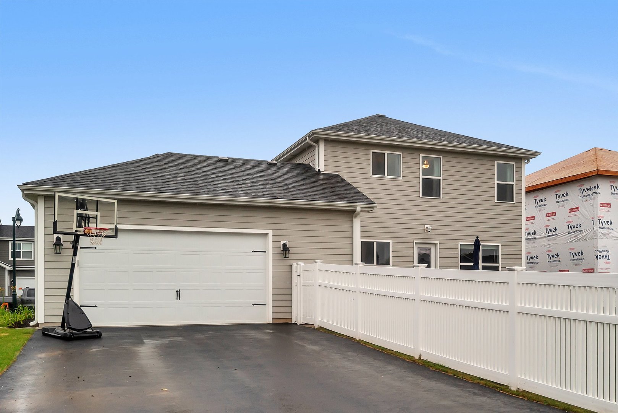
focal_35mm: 32
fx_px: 549
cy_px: 206
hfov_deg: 58.7
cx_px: 309
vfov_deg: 41.1
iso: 800
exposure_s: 1/500
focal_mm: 32
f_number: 11
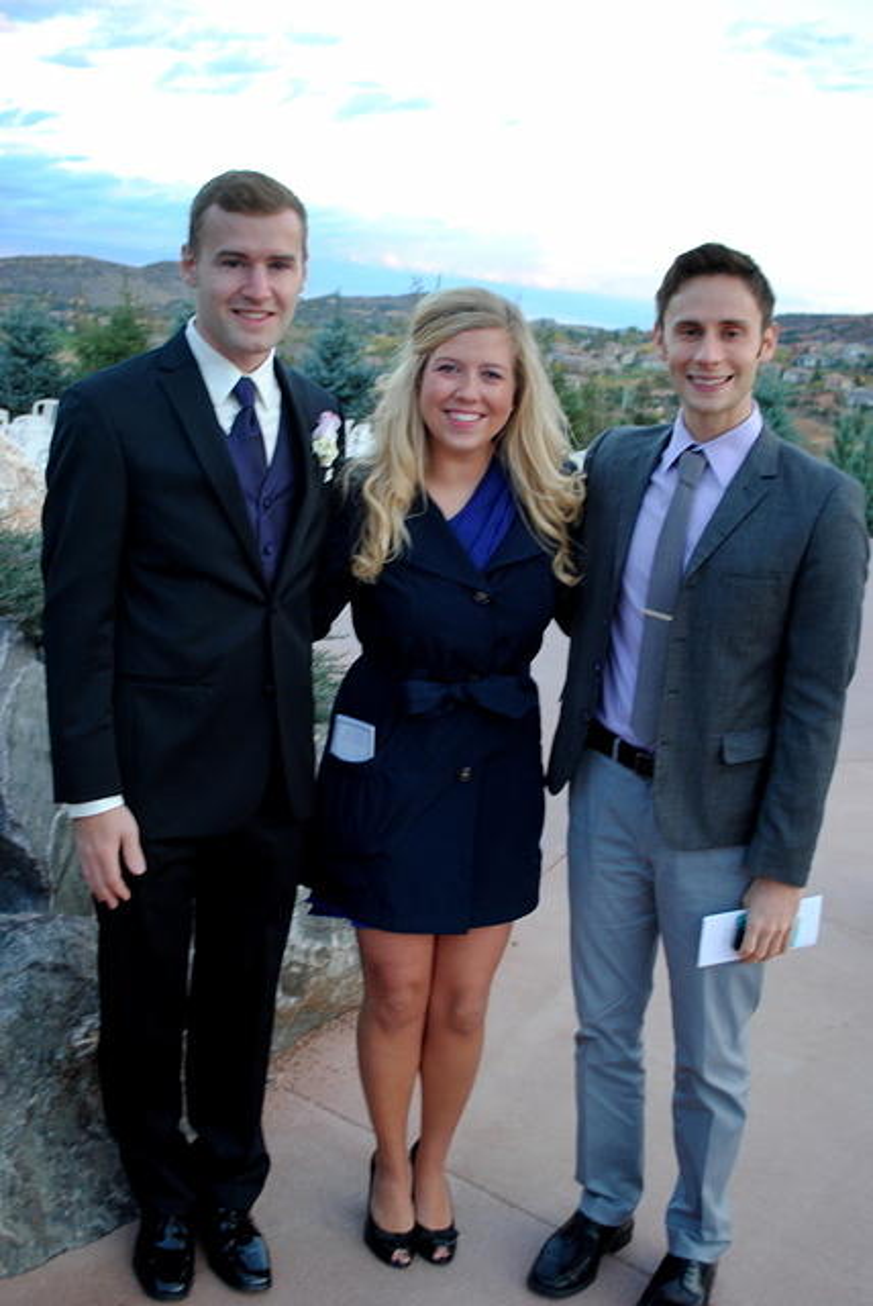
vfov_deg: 53.1
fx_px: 1307
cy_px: 653
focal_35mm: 36
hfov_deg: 36.9
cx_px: 436
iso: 250
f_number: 4
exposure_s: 1/30
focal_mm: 24
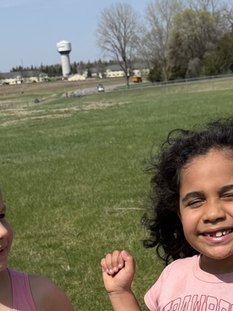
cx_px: 148
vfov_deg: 26.0
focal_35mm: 67
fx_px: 602
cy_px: 370
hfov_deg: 21.9
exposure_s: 1/5714
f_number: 1.78
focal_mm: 6.76
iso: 80
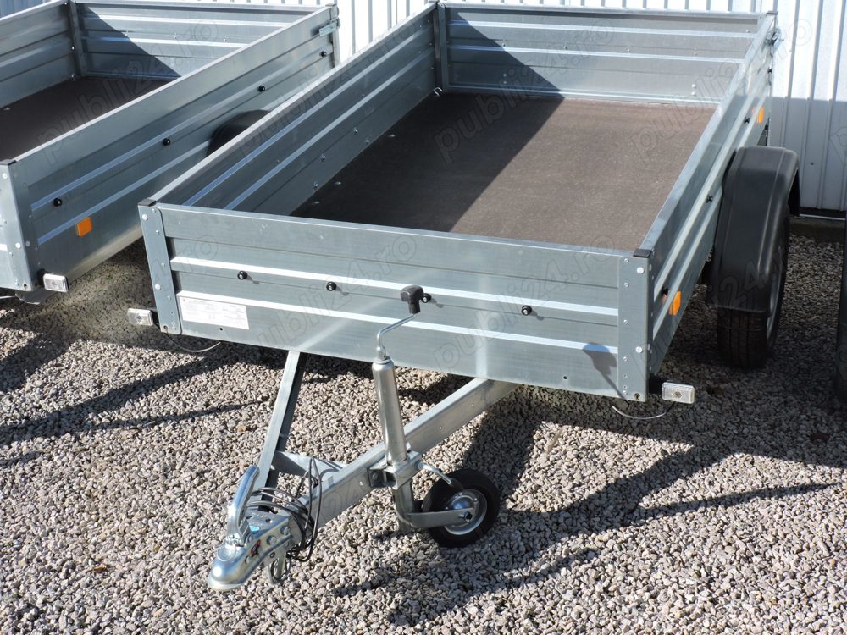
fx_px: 1223
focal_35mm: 50
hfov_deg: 38.2
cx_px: 424
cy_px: 318
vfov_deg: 29.1
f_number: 6.4
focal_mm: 8.9
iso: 100
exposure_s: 1/200
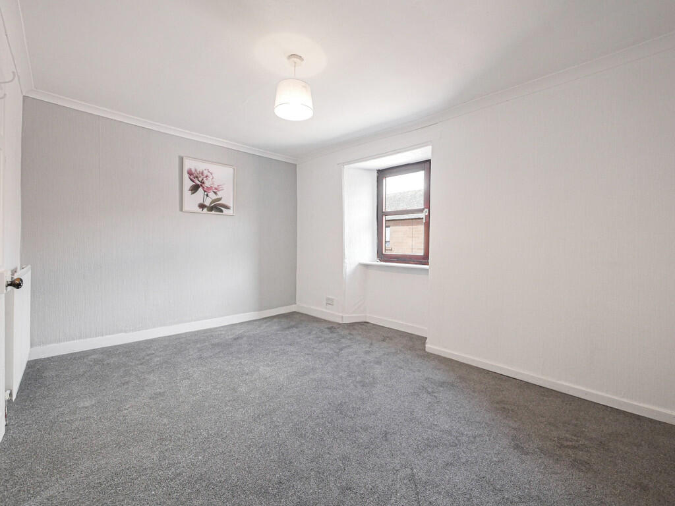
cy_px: 253
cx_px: 338
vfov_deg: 85.7
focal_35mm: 14
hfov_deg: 102.1
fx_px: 273
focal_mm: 7
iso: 1000
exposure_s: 1/60
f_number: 4
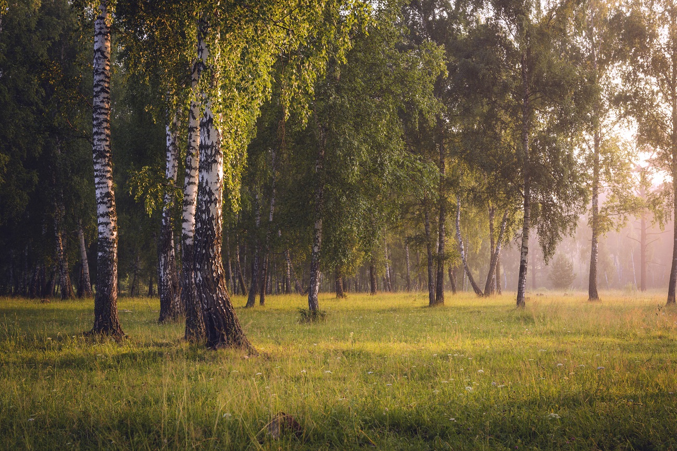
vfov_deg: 31.9
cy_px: 226
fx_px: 790
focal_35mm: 42
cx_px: 338
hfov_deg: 46.4
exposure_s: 1/80
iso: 100
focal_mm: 28
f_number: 4
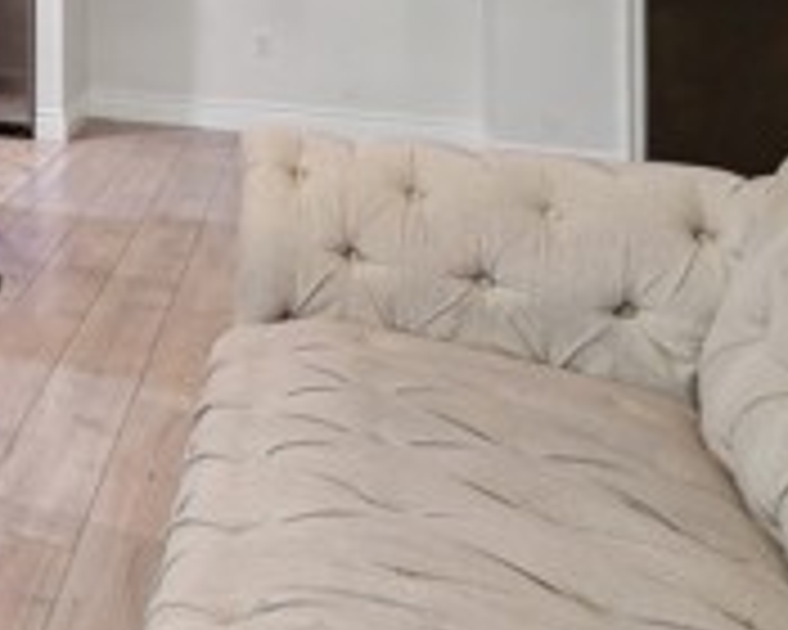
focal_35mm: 48
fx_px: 1119
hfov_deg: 26.4
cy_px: -101
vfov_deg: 28.0
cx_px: -432
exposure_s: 1/6
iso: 400
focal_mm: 9
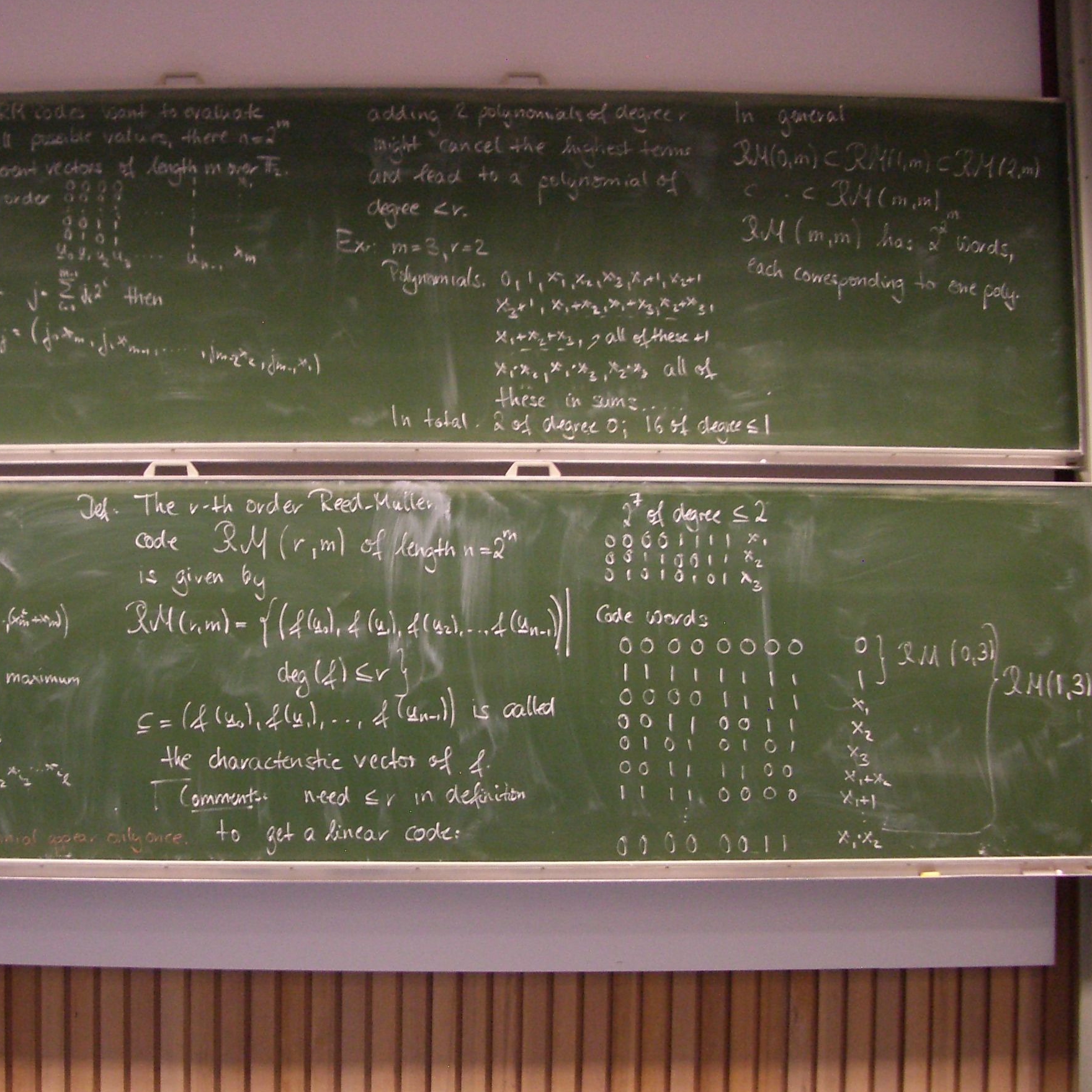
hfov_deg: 37.1
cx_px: 351
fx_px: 1606
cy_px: 582
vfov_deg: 37.5
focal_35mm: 45
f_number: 2.6
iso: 200
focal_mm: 5.8
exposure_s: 1/13
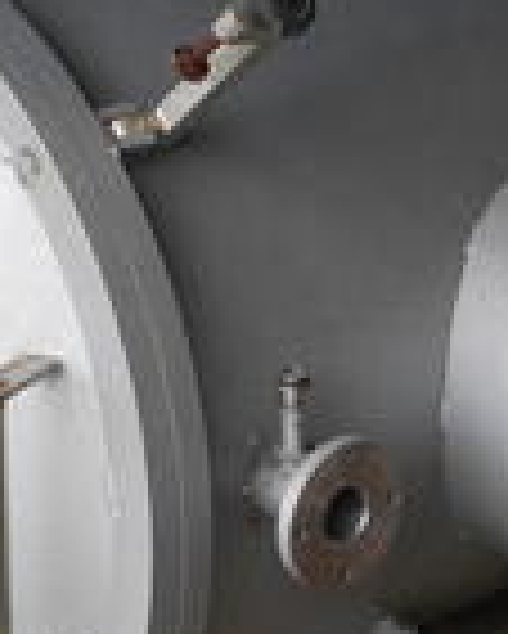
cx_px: 279
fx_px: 2591
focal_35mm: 138
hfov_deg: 11.2
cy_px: 364
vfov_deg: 13.9
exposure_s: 1/400
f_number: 11
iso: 3200
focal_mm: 25
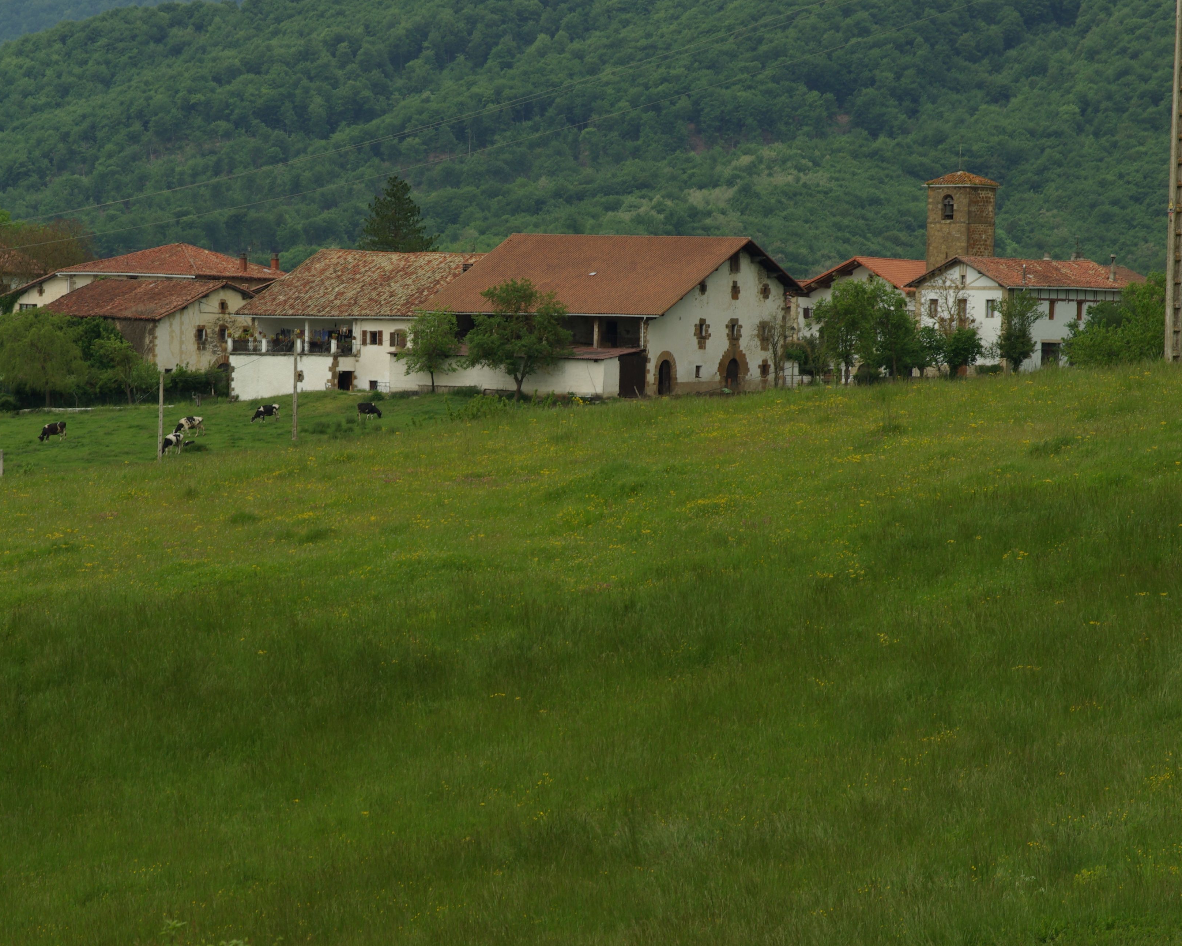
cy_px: 473
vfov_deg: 6.6
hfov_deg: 8.3
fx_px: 8151
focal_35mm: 233
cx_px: 484
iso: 100
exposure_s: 1/125
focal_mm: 138
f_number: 11
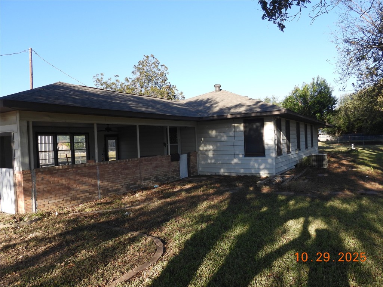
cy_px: 144
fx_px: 266
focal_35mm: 24
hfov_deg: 71.6
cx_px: 192
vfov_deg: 56.8
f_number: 2.8
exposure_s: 1/640
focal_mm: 4.3
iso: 100
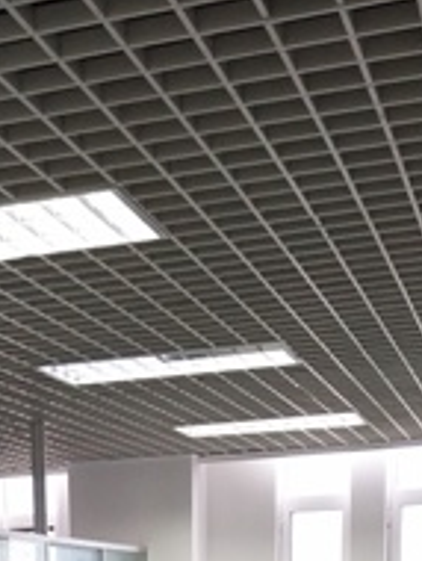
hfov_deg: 17.3
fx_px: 1362
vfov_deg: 19.8
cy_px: 868
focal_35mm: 84
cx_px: 37
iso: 167
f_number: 2
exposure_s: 1/40
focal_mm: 3.88
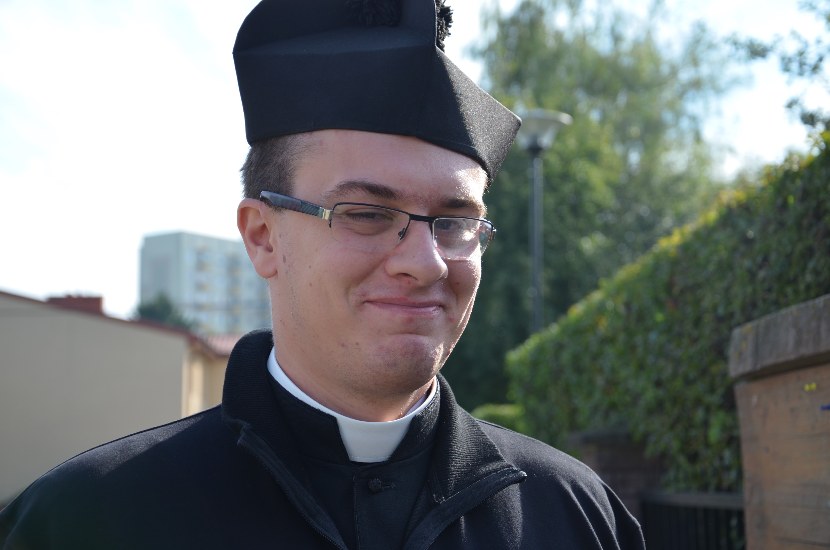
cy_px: 275
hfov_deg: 29.9
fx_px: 1553
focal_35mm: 68
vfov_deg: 20.1
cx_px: 415
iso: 200
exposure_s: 1/400
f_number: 4.8
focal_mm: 45
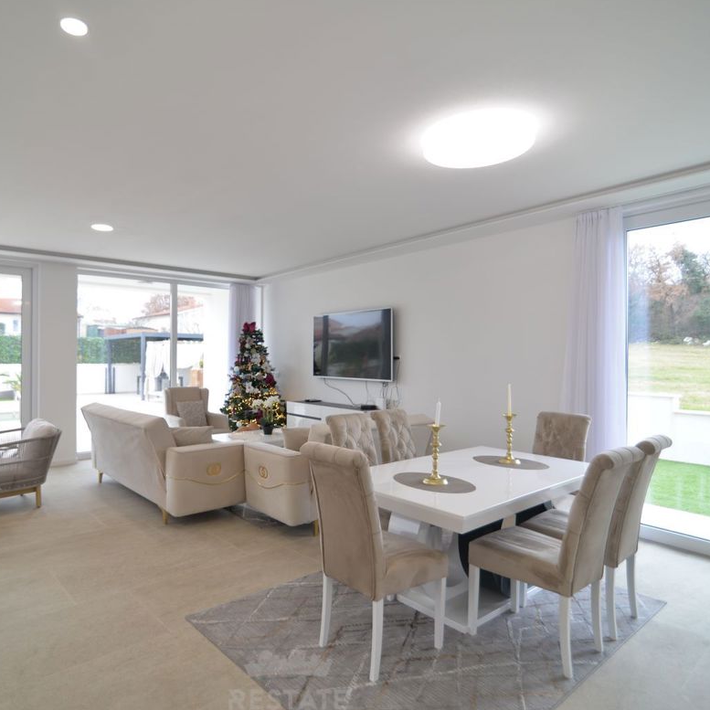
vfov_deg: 72.1
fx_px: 487
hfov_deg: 71.5
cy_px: 360
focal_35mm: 21
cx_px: 287
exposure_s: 1/125
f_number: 5.6
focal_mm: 16
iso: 280
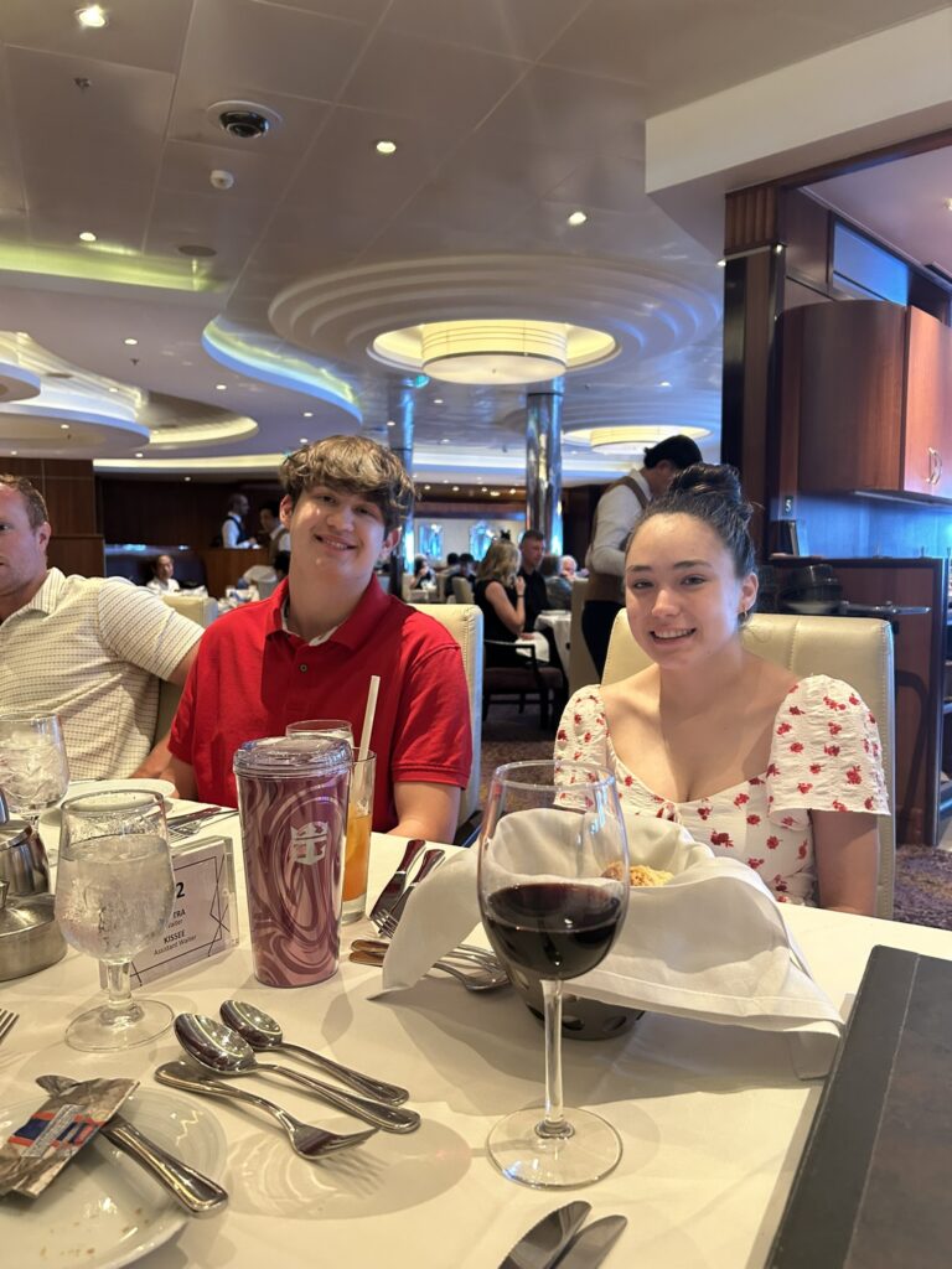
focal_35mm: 26
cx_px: 476
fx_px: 953
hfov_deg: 53.1
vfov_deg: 67.3
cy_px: 634
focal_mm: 5.7
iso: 250
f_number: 1.5
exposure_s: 1/60
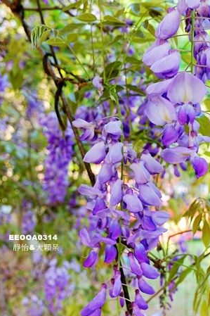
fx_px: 368
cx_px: 138
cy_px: 144
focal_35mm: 42
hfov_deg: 31.6
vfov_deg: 46.4
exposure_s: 1/50
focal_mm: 10.81
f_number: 2.8
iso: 125
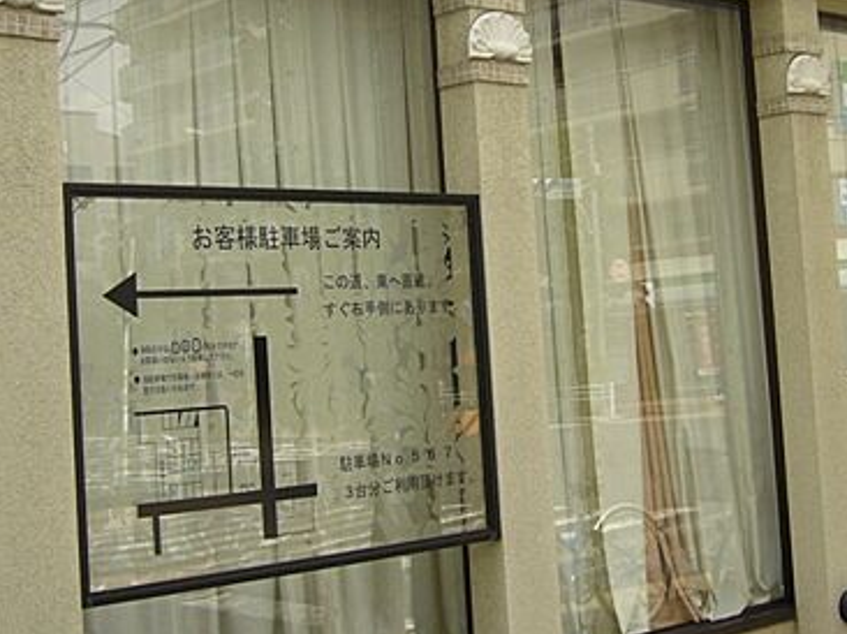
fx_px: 1712
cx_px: 479
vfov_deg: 20.9
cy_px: 178
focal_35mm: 70
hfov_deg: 27.8
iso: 80
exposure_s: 1/320
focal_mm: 6.6
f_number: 3
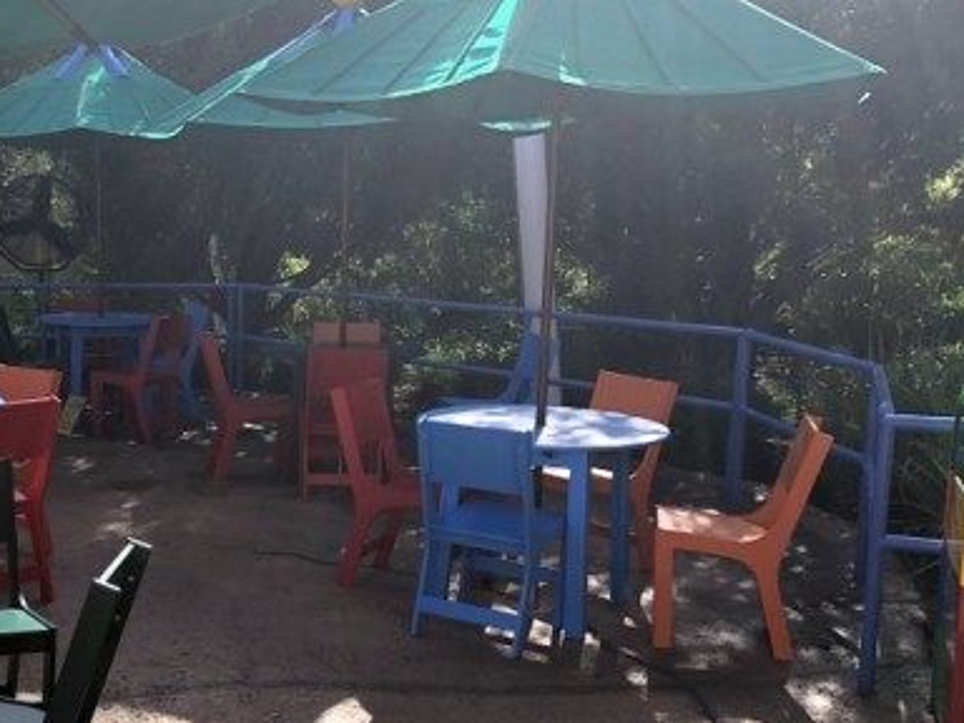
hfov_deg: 35.8
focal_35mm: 51
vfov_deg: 28.4
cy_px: 478
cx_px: 148
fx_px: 1420
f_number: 1.8
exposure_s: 1/842
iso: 20
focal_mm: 3.99
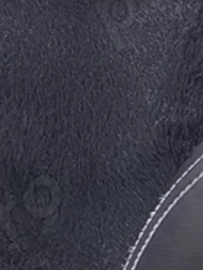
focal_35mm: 166
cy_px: -375
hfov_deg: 8.3
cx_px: -266
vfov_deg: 10.3
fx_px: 1296
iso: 100
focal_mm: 6.19
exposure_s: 1/100
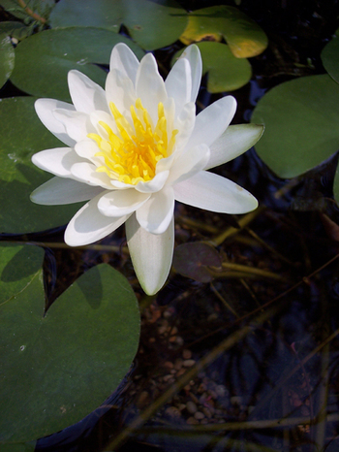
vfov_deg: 47.8
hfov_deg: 36.9
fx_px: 509
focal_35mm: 39
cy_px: 226
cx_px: 170
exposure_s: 1/350
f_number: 3.4
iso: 100
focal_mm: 8
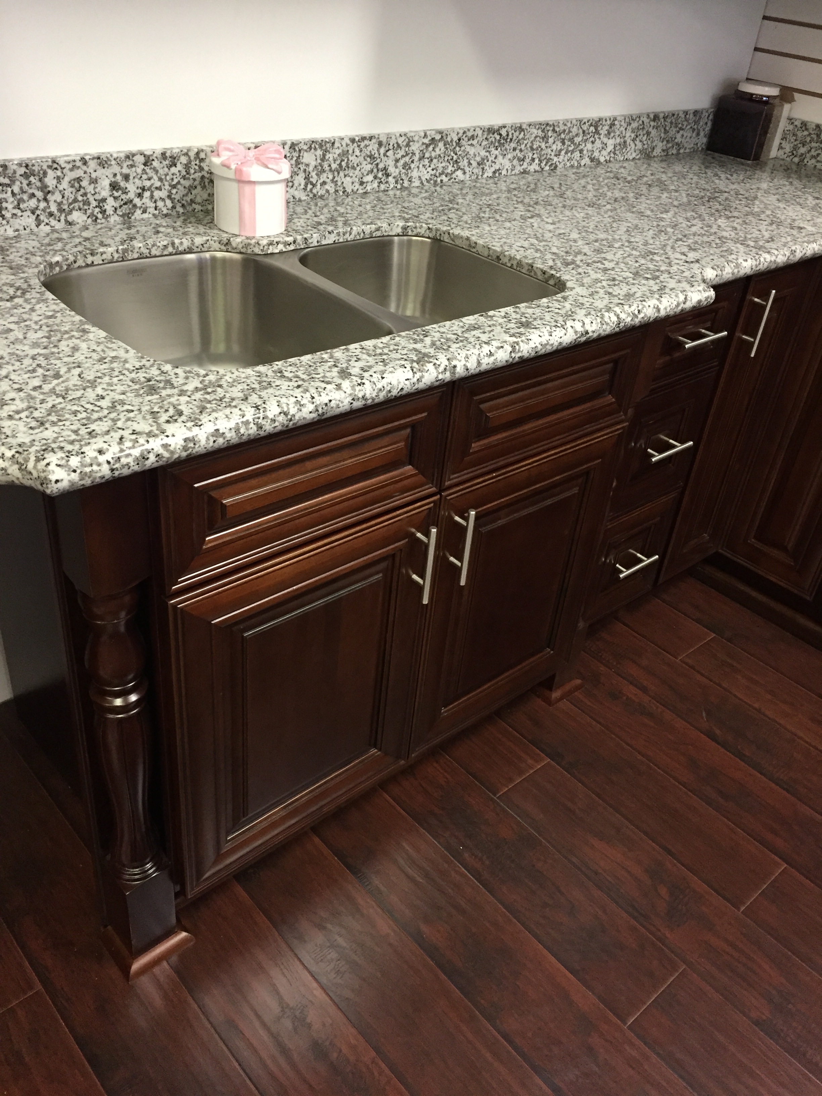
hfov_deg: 48.2
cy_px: 548
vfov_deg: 61.7
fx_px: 918
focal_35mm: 29
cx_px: 411
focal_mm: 4.15
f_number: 2.2
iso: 200
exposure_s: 1/30
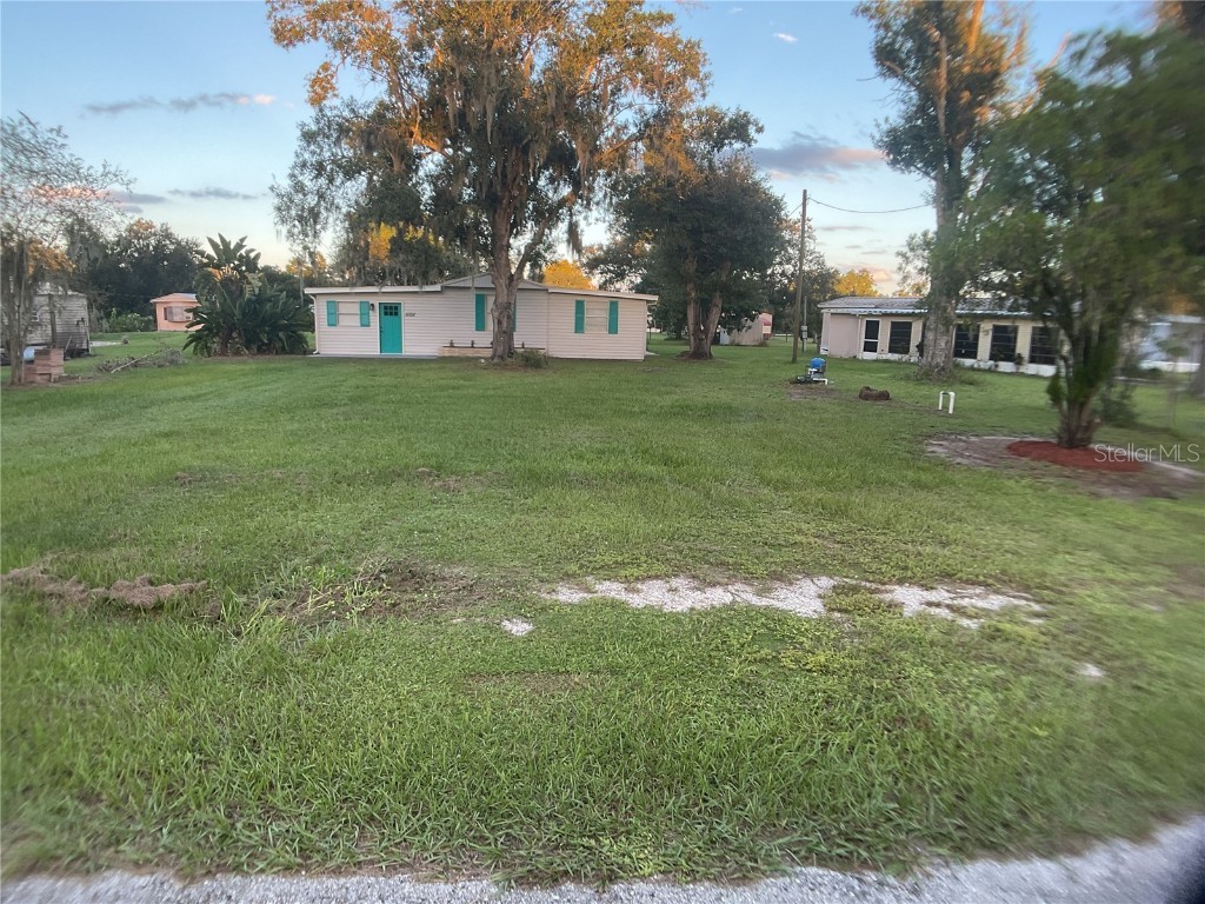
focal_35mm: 29
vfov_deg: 48.2
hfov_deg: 61.7
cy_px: 452
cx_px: 602
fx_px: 1010
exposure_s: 1/120
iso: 40
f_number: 1.8
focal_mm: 3
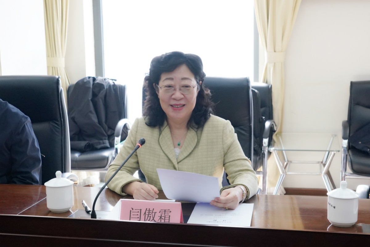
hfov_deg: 46.4
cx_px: 185
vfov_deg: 31.9
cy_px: 124
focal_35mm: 42
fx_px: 431
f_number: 7.1
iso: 2500
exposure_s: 1/100
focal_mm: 42
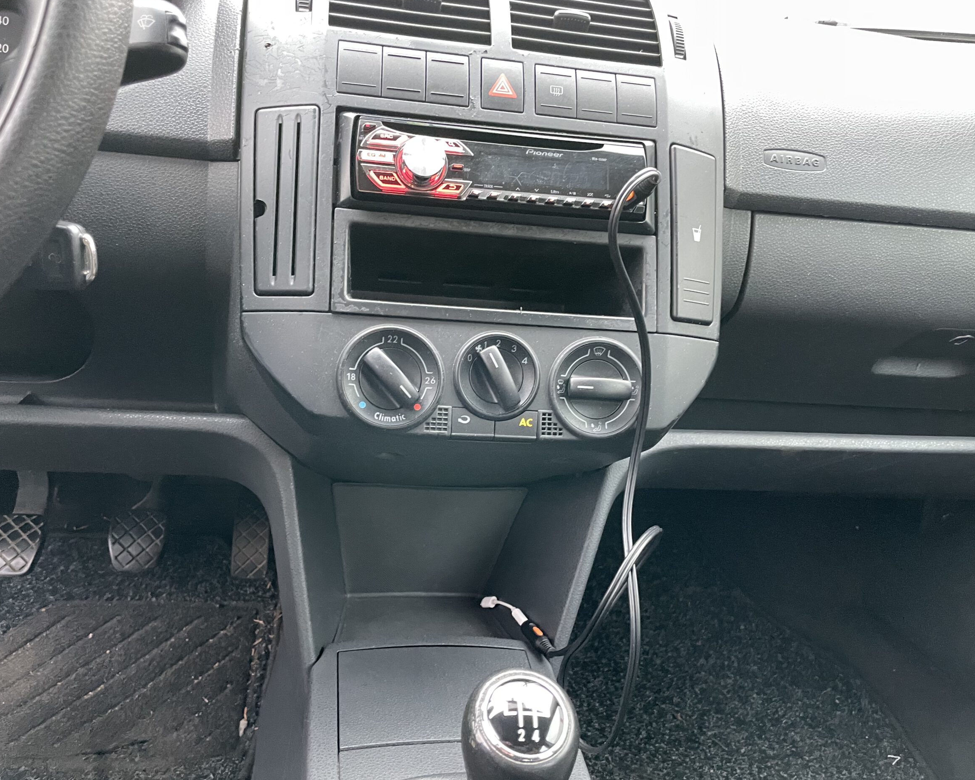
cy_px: 398
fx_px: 808
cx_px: 474
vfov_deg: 51.5
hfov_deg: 62.2
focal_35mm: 28
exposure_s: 1/60
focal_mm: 4.2
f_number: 1.6
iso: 400
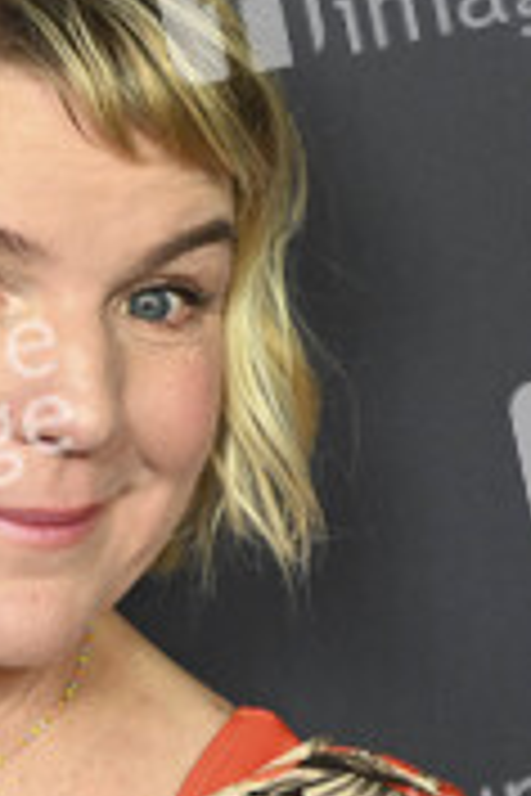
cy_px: 652
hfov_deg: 6.3
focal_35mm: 219
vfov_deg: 9.4
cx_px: -27
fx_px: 4845
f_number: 6.3
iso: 500
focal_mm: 97
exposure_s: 1/160
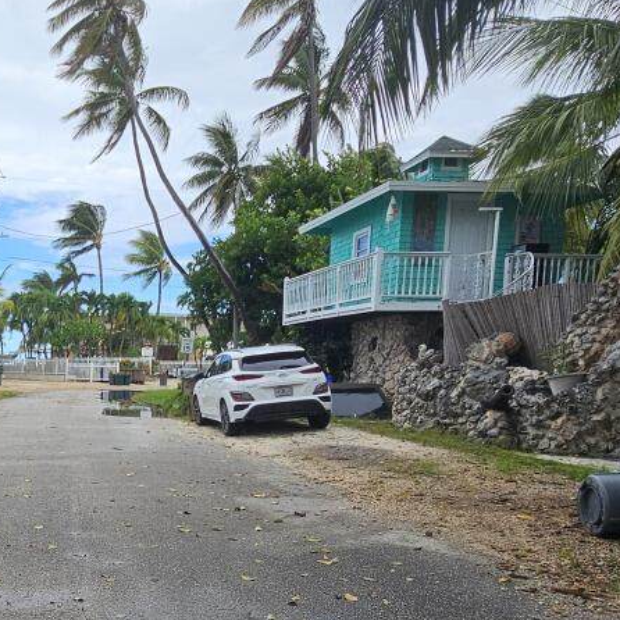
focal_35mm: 33
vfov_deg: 48.1
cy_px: 453
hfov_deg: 44.6
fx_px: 669
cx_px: 47
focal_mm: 2.2
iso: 50
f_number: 2.2
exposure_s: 1/1225
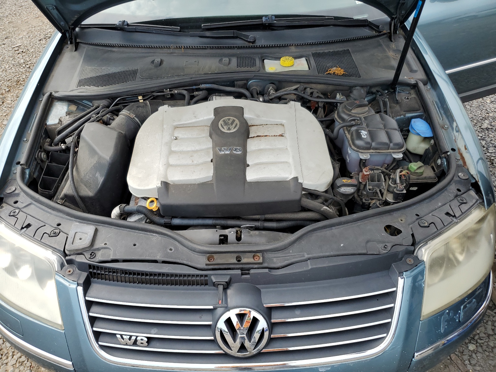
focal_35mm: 26
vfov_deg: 53.1
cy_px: 186
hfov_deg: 67.3
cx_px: 248
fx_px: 373
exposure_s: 1/1000
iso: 50
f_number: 1.5
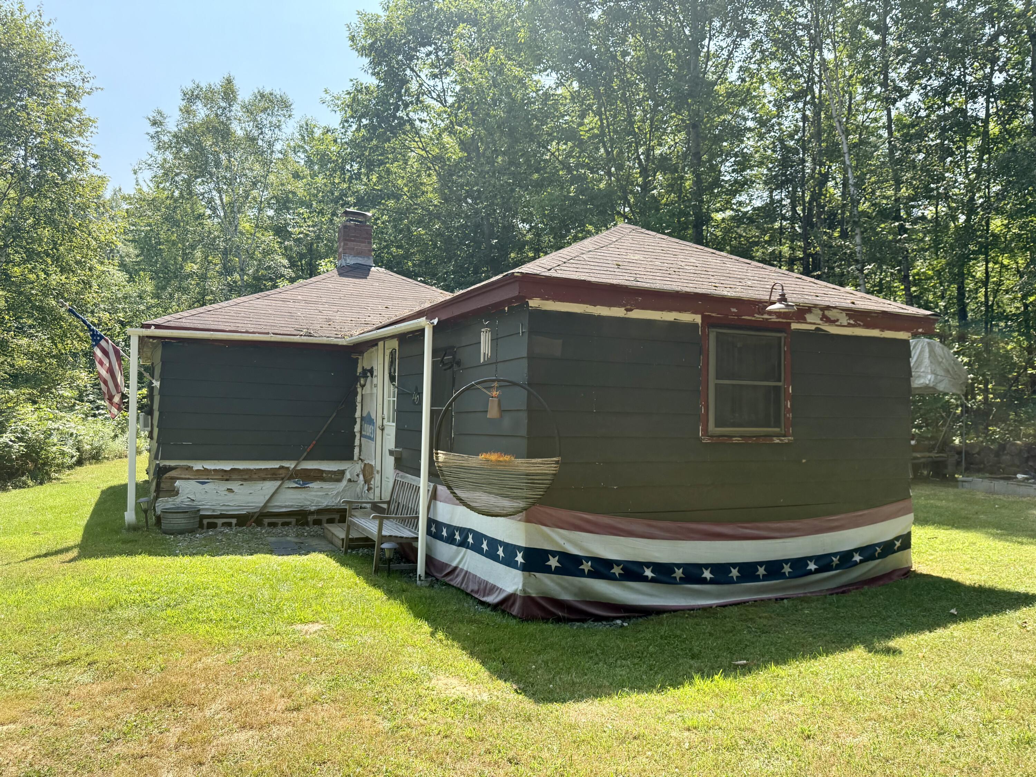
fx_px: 718
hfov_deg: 71.6
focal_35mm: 24
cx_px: 518
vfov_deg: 56.8
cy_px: 388
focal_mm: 6.76
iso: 100
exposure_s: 1/2110
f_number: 1.78
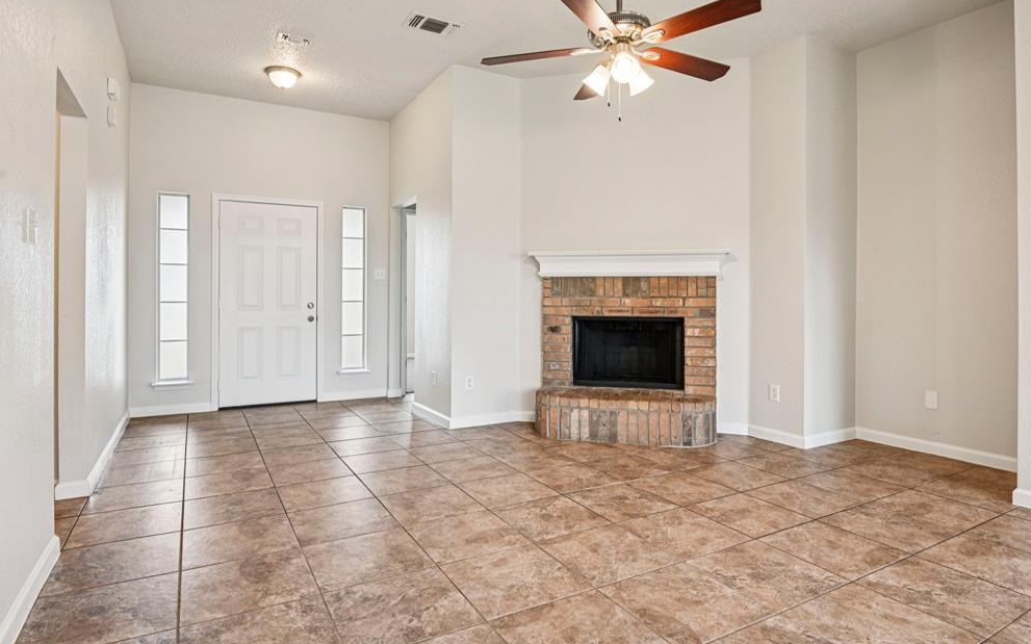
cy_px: 292
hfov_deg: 85.1
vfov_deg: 59.5
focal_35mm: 20
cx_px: 523
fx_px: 562
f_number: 8
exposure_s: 1/15
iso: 400
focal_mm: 19
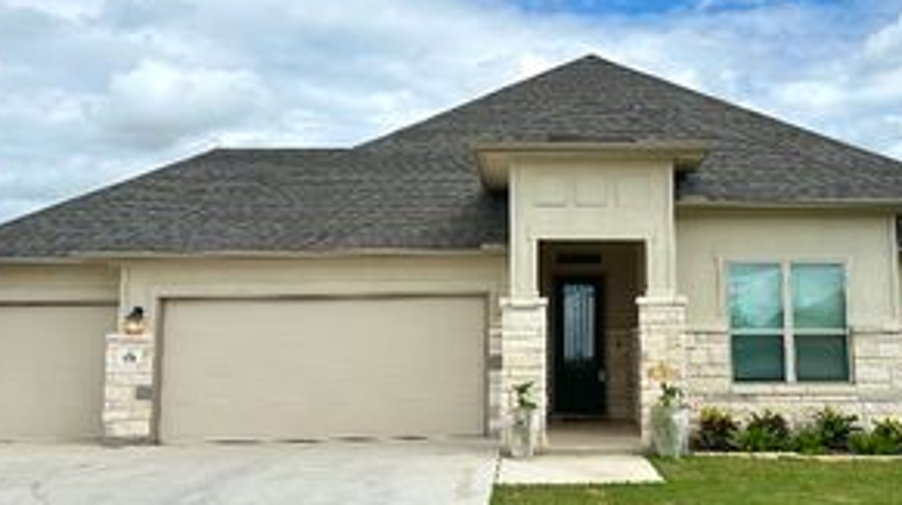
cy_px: 194
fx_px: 1075
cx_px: 583
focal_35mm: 45
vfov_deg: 26.4
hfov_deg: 45.0
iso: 80
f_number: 1.78
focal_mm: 6.86
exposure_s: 1/8929
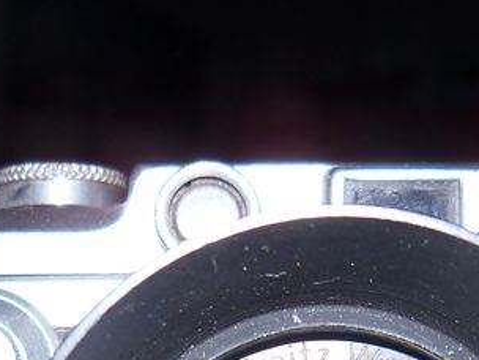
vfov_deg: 12.2
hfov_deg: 17.1
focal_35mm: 115
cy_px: 562
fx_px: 1591
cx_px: 211
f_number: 3.5
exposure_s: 1/30
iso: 64
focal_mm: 6.2
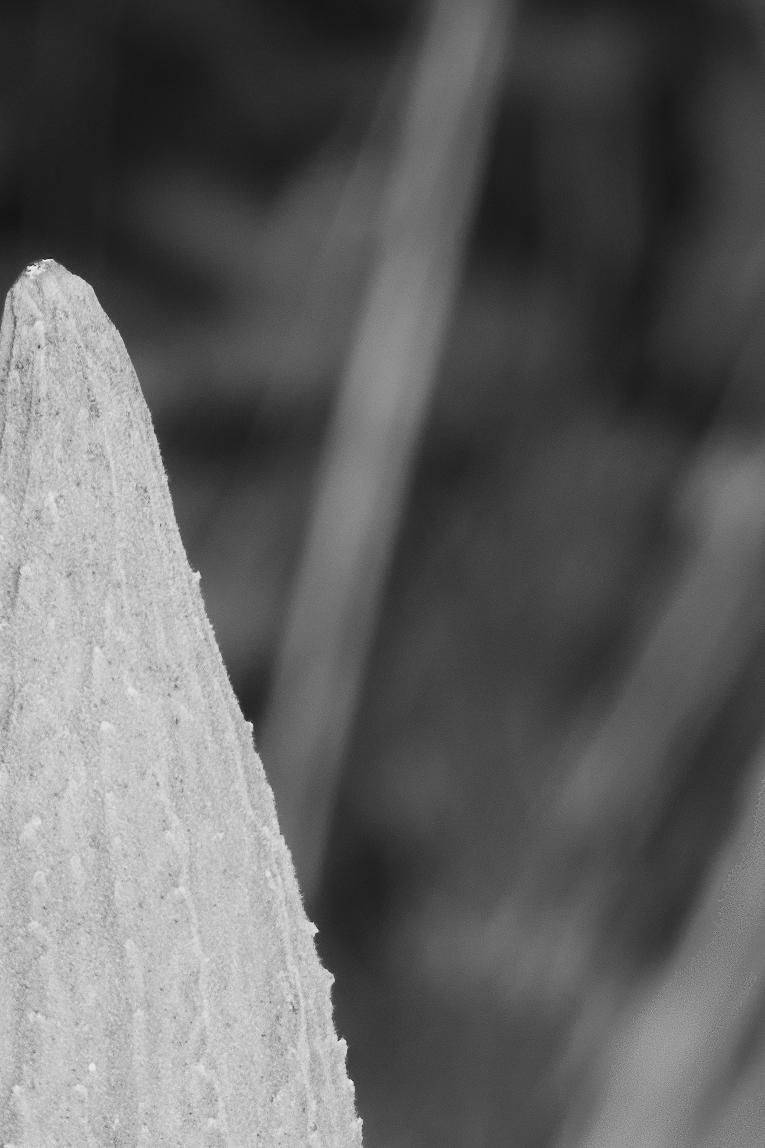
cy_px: 1494
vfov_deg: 5.1
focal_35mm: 402
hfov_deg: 3.4
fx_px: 12813
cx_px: 396
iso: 100
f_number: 4.5
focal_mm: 53.29
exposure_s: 1/800
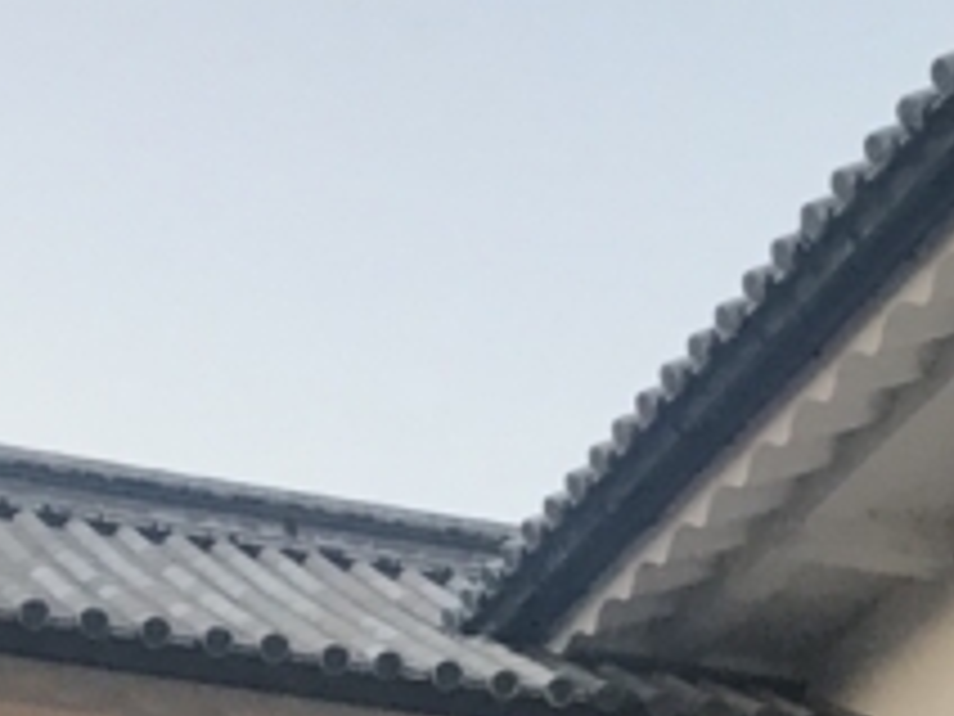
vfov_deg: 10.8
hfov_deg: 14.5
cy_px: 883
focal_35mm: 135
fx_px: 3721
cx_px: 108
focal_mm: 3.99
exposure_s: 1/30
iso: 40
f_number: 1.8
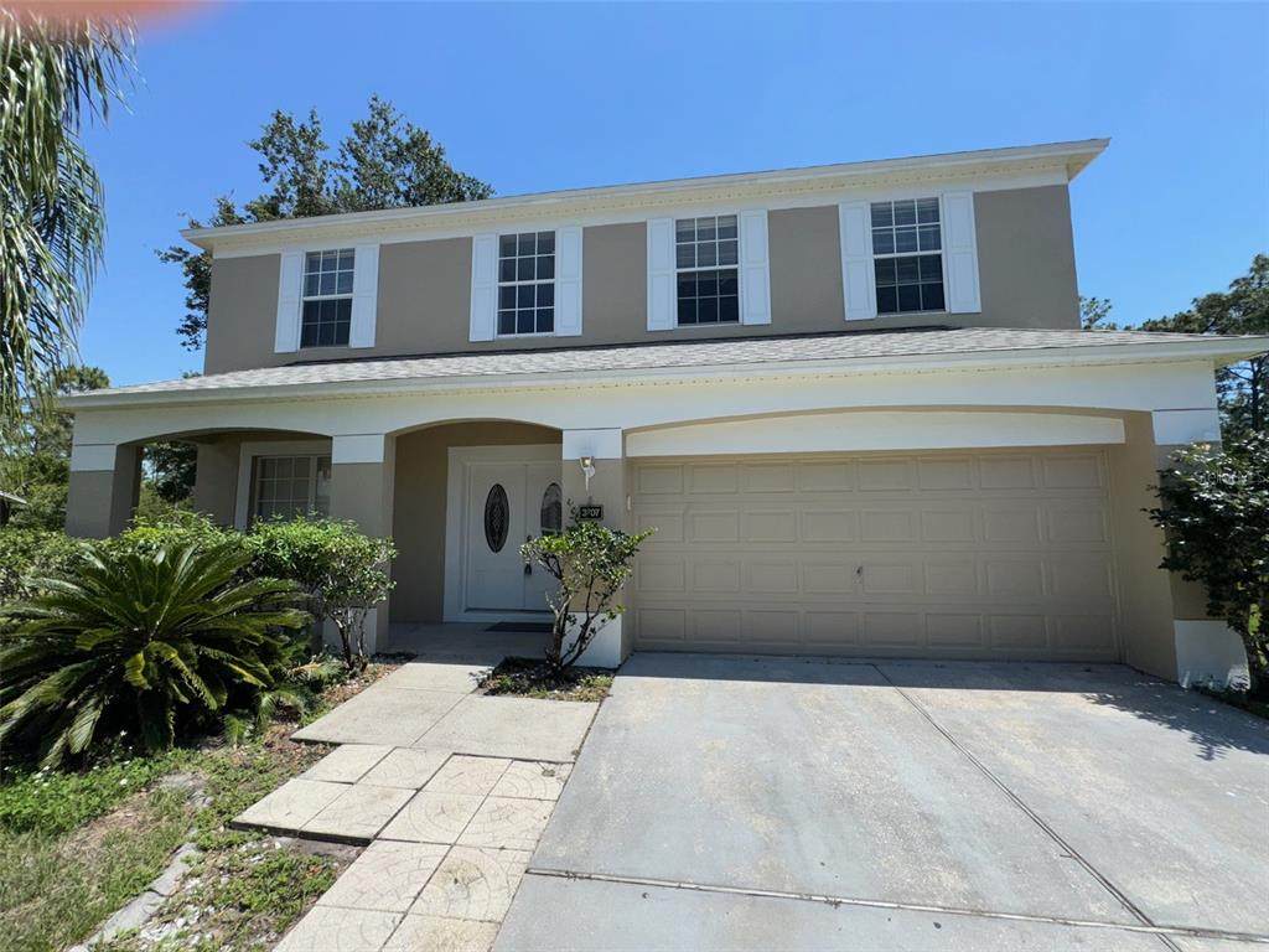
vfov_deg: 85.7
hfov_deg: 102.1
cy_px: 476
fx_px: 513
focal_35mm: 14
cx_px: 634
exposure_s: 1/2146
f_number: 2.2
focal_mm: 2.22
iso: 32
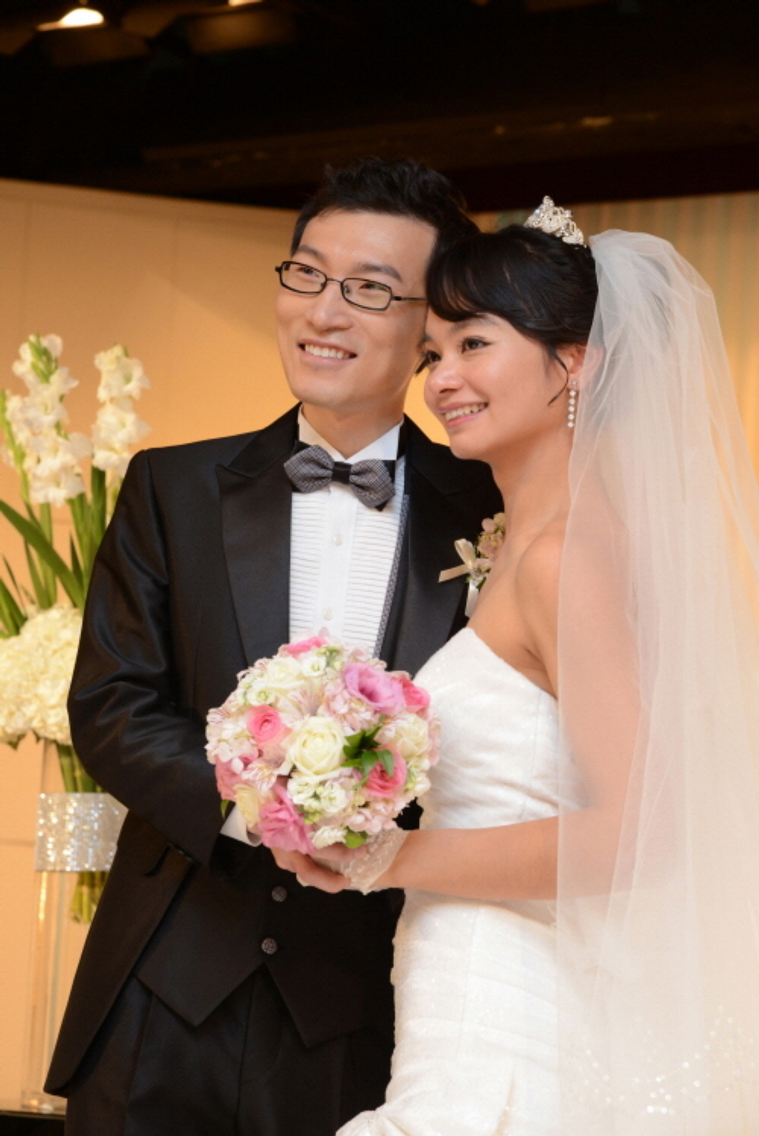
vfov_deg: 19.4
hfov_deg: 13.1
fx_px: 3317
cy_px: 568
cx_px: 380
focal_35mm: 105
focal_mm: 105
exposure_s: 1/60
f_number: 9
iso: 2000
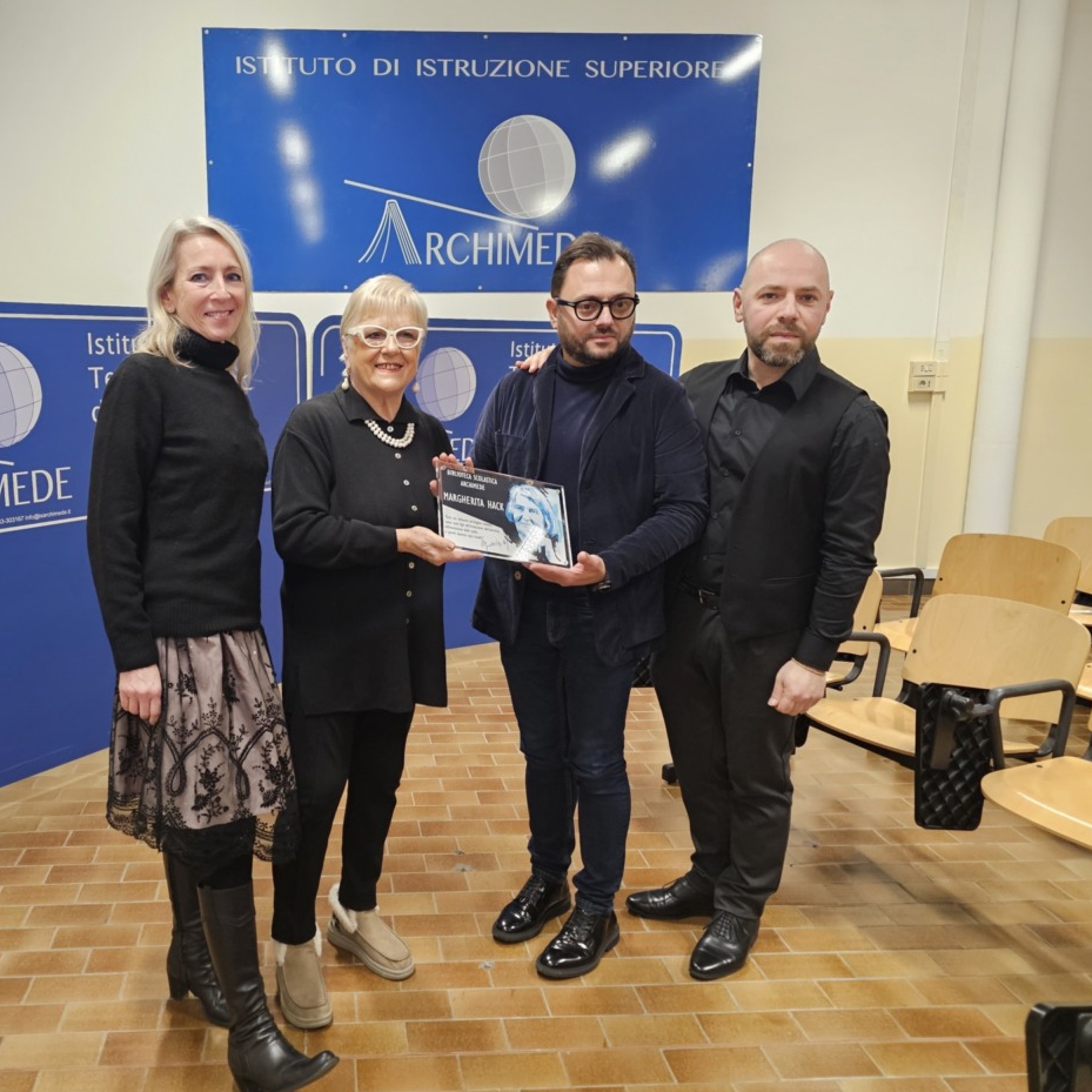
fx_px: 999
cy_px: 547
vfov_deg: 57.3
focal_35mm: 28
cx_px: 371
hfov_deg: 56.2
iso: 800
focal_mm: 6.3
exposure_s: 1/100
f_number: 1.7
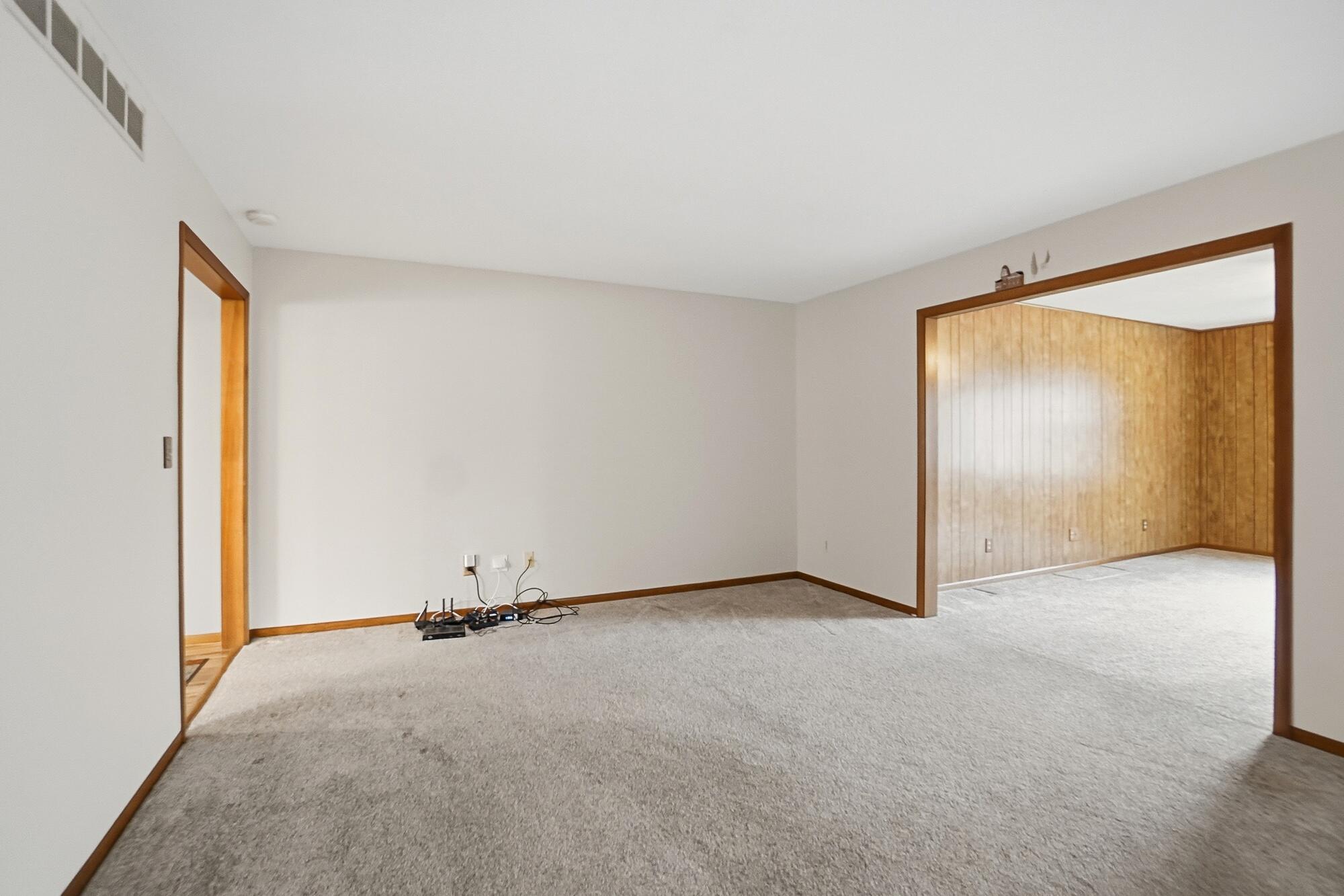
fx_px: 560
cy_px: 448
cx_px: 672
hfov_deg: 100.4
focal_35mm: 15
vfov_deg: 77.3
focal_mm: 10
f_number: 5.6
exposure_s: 1/30
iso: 200
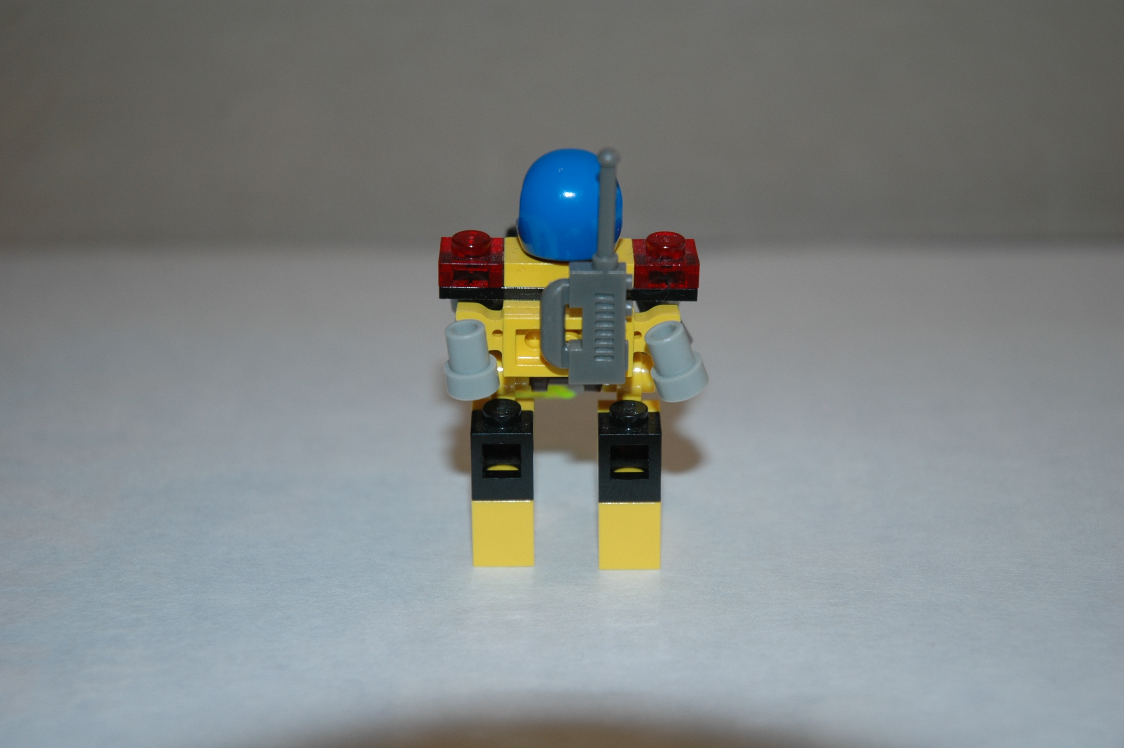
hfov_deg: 22.6
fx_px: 2807
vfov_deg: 15.2
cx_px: 562
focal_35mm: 90
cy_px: 374
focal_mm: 60
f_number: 4.5
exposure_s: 1/60
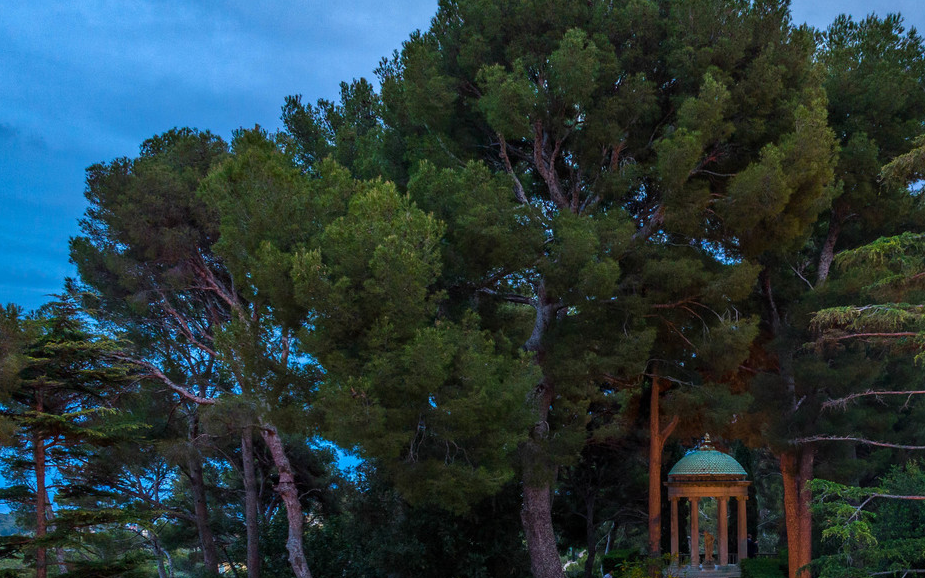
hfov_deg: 44.3
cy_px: 478
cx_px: 651
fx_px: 1109
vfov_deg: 28.5
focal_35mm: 44
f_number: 5.6
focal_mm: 12.3
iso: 200
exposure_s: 1/15
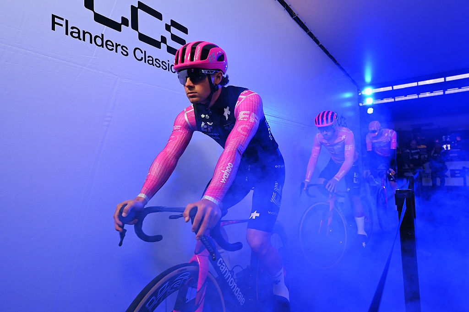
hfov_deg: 81.2
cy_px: 156
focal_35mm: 21
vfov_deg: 59.5
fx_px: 273
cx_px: 234
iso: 1000
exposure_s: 1/320
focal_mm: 14
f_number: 4.5
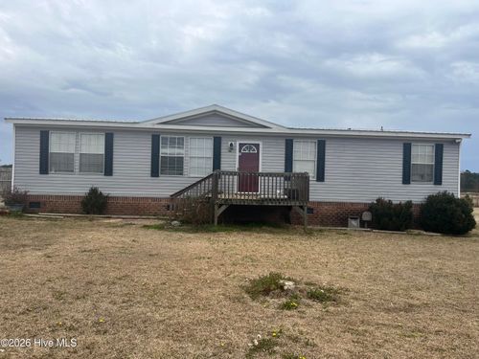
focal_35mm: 26
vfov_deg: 53.1
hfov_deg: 67.3
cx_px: 240
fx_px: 360
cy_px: 180
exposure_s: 1/2101
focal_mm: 5.1
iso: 50
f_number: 1.6
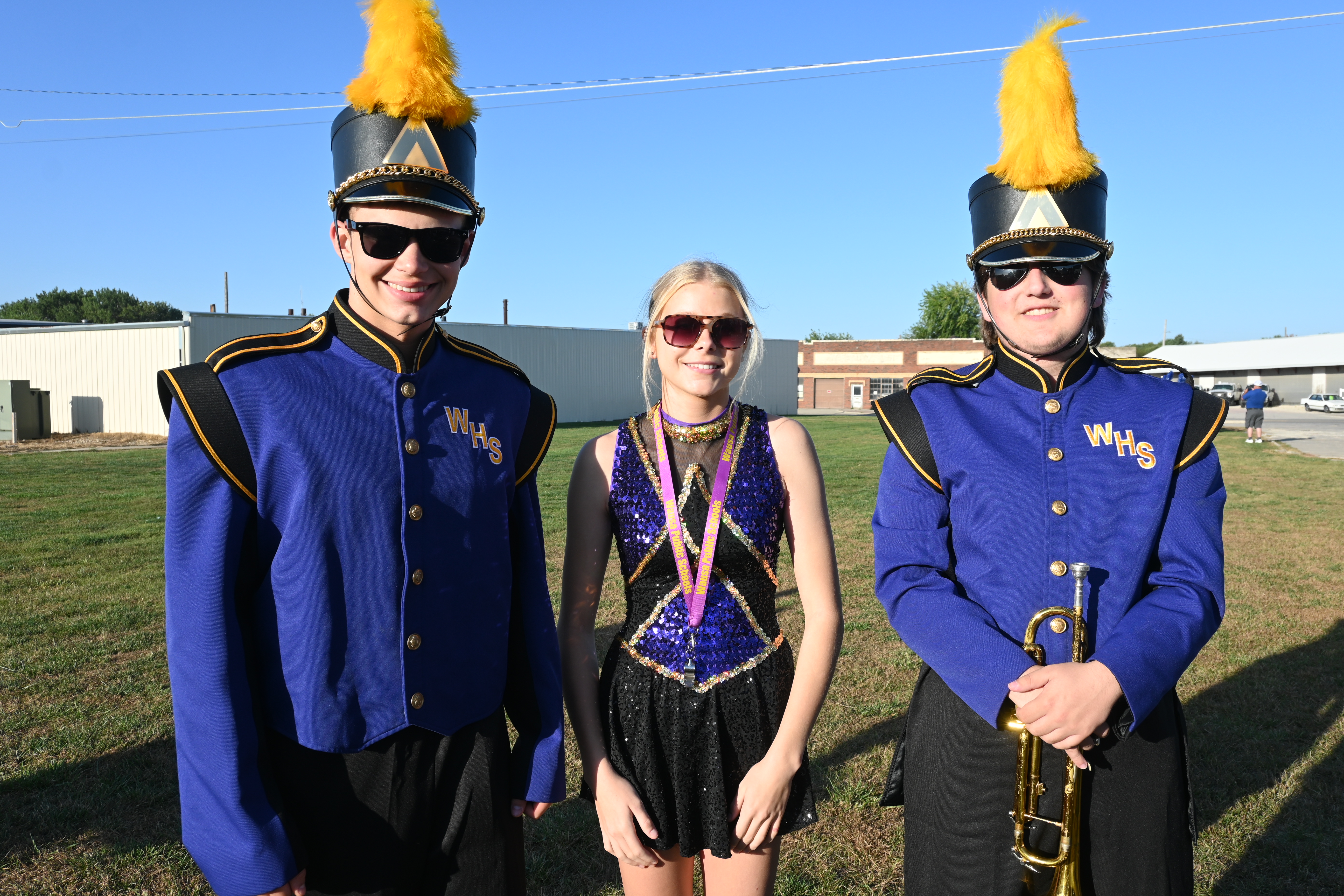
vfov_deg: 44.6
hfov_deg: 63.2
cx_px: 672
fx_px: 1092
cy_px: 448
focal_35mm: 29
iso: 100
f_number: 6.3
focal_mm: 19.5
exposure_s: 1/320
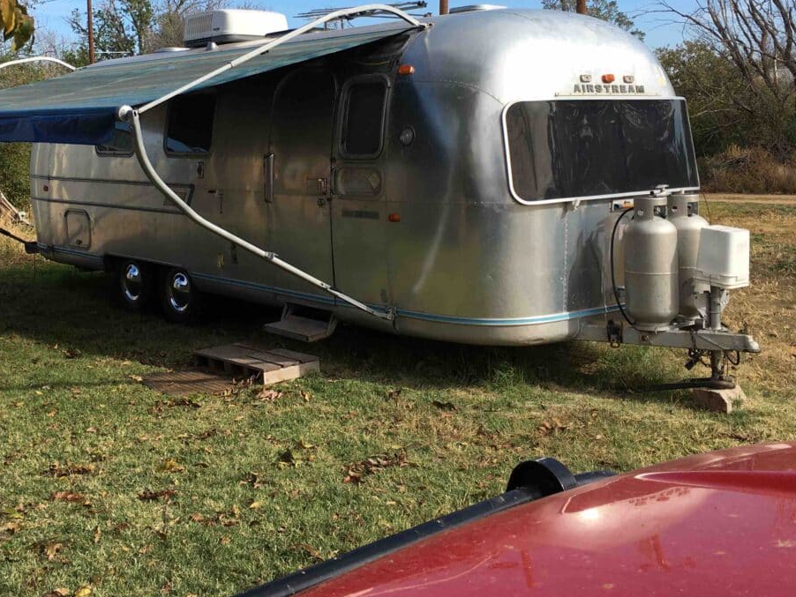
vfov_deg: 31.7
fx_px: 1035
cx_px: 284
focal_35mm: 45
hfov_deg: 41.7
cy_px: 163
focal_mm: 4.15
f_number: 2.2
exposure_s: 1/1026
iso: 25
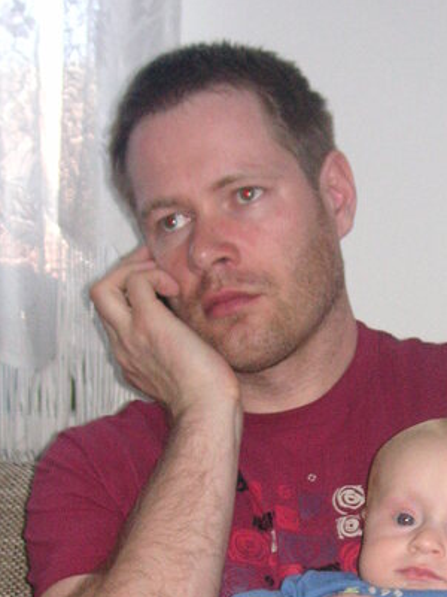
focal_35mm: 88
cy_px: 593
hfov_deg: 16.5
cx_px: 410
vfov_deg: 21.5
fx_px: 1515
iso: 160
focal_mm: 7.3
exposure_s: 1/45
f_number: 3.1
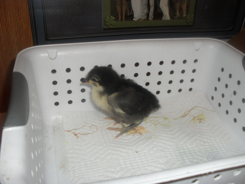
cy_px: 92
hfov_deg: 52.6
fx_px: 248
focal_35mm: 35
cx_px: 122
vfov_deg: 40.7
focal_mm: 6.3
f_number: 3.2
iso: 200
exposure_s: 1/45
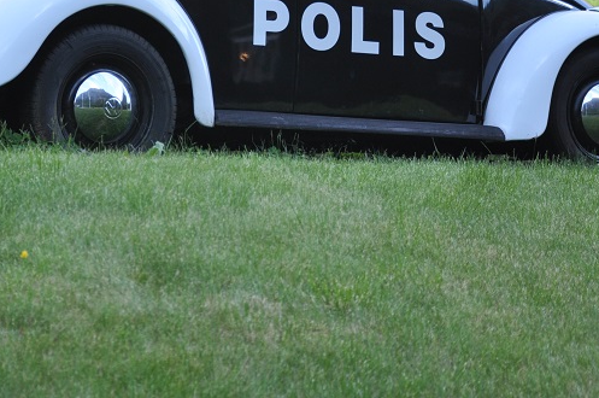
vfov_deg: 8.1
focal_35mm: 169
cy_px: 14
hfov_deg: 12.2
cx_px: 231
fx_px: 2808
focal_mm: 58
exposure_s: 1/125
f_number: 5.6
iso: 320
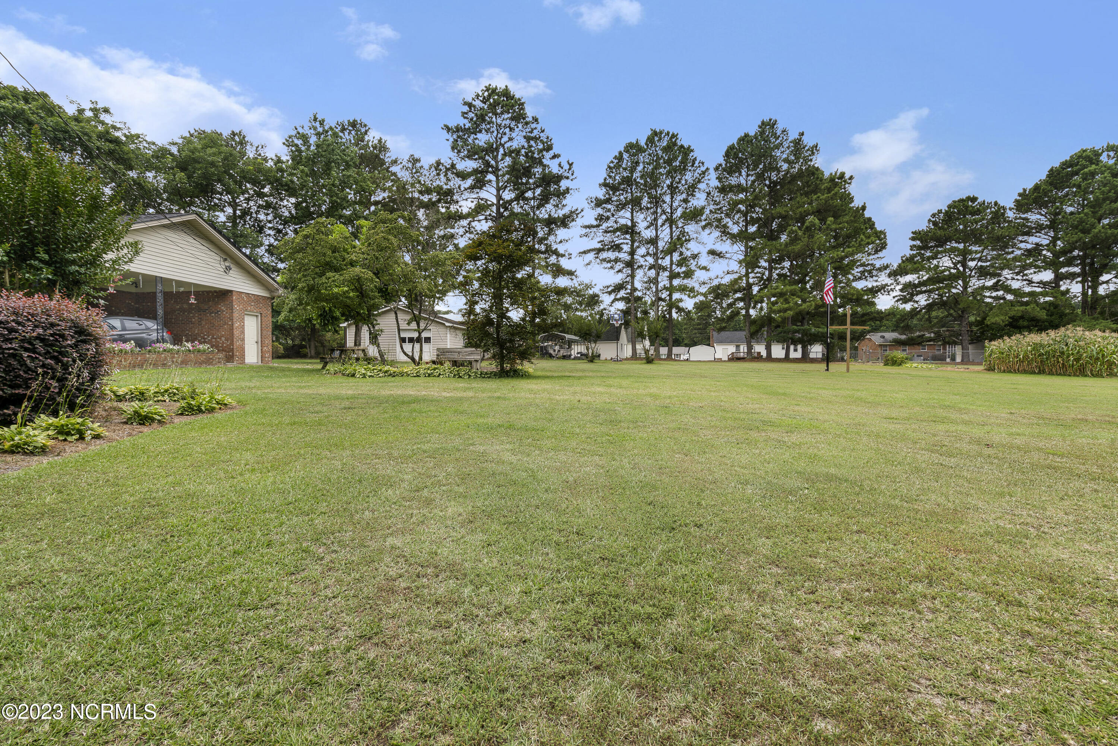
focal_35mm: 16
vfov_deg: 73.7
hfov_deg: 96.7
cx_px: 559
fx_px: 497
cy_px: 373
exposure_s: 1
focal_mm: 16
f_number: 11
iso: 100
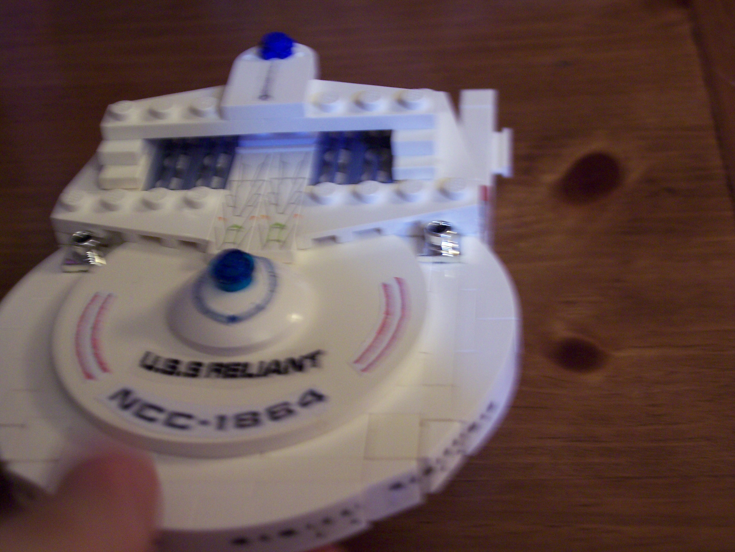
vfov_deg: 22.6
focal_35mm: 65
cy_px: 276
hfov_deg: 29.8
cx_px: 368
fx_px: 1380
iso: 200
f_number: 4
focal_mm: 13.3
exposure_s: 1/15
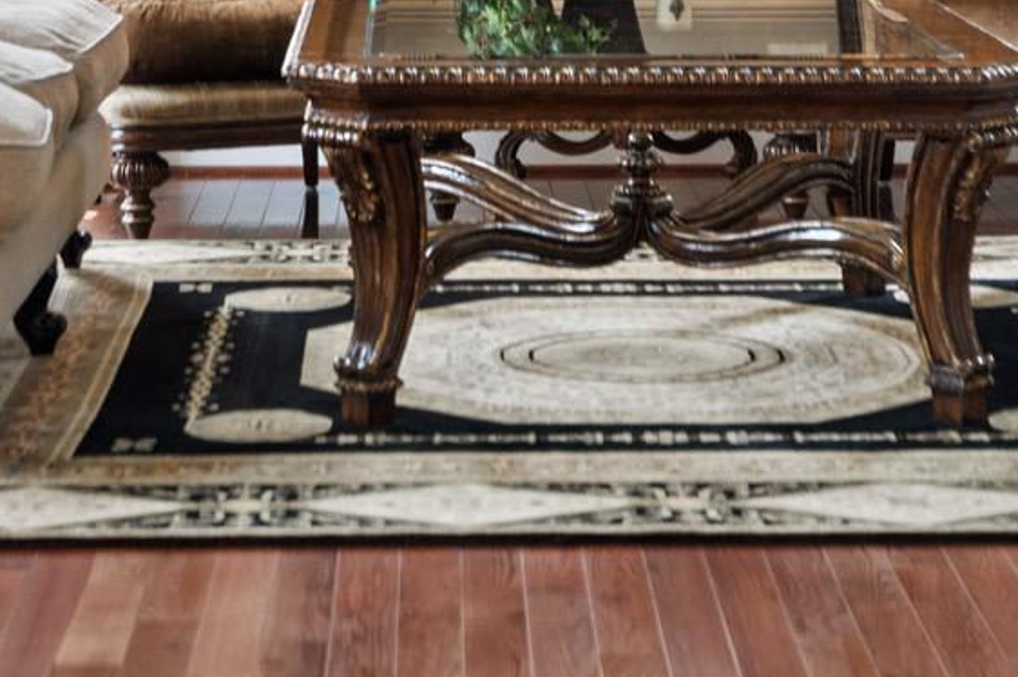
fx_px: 3504
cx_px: 473
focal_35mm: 124
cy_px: -307
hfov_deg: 16.5
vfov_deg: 10.7
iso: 320
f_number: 4
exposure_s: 1/25
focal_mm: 34
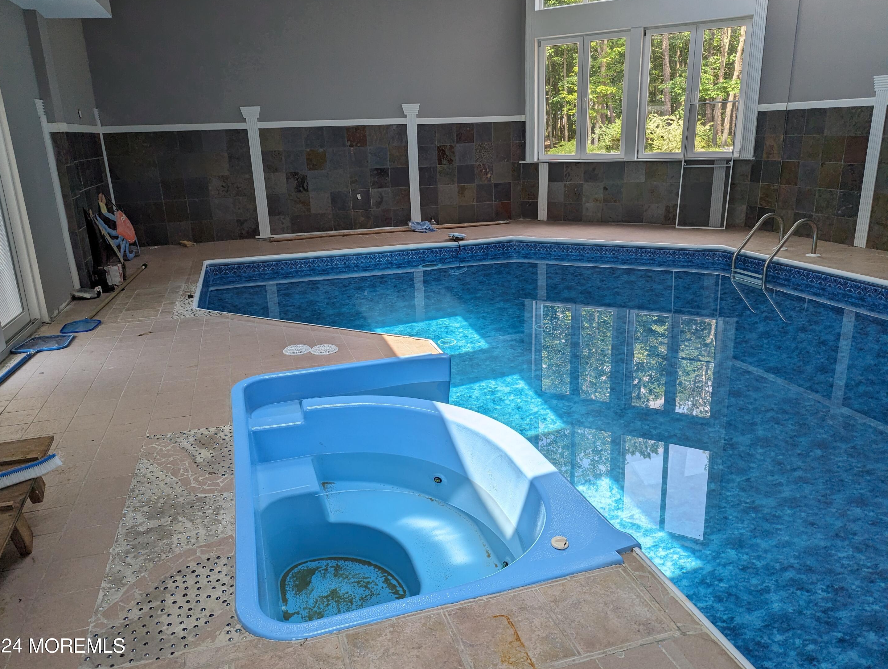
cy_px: 329
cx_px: 426
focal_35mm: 25
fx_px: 642
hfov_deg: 69.3
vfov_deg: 55.0
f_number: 1.85
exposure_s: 1/625
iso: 47
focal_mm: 6.81
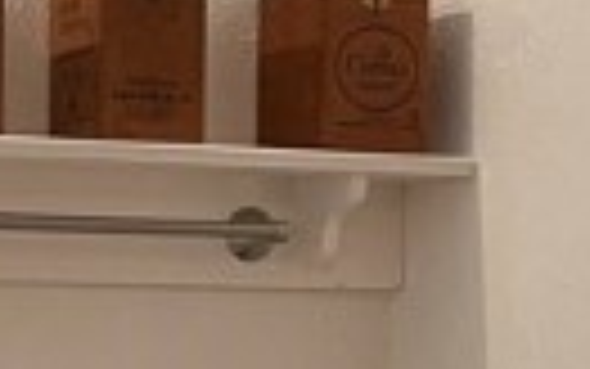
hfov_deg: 12.7
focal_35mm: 162
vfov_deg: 8.1
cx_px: -50
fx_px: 2606
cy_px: 392
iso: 200
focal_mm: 5.1
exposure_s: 1/60
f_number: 1.6
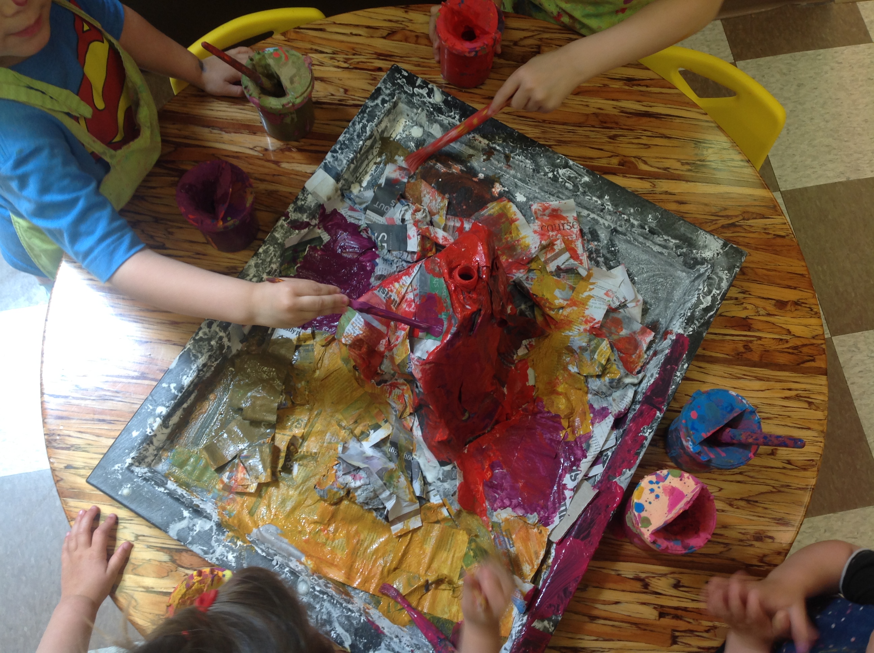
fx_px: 882
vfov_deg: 40.6
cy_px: 326
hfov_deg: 52.7
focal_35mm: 35
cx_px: 437
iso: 50
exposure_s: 1/20
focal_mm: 4.28
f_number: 2.4
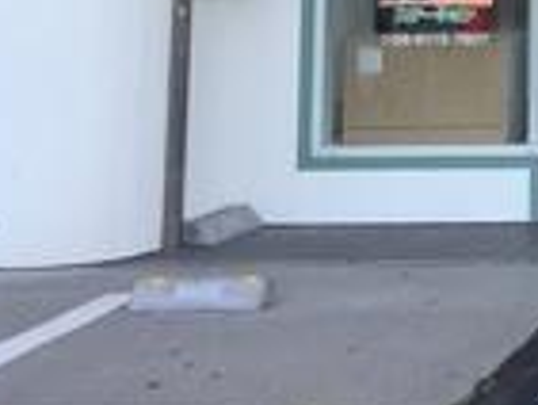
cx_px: 973
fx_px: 1913
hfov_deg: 14.1
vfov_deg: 11.5
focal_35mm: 123
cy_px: -245
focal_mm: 4.15
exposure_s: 1/122
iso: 32
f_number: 2.2
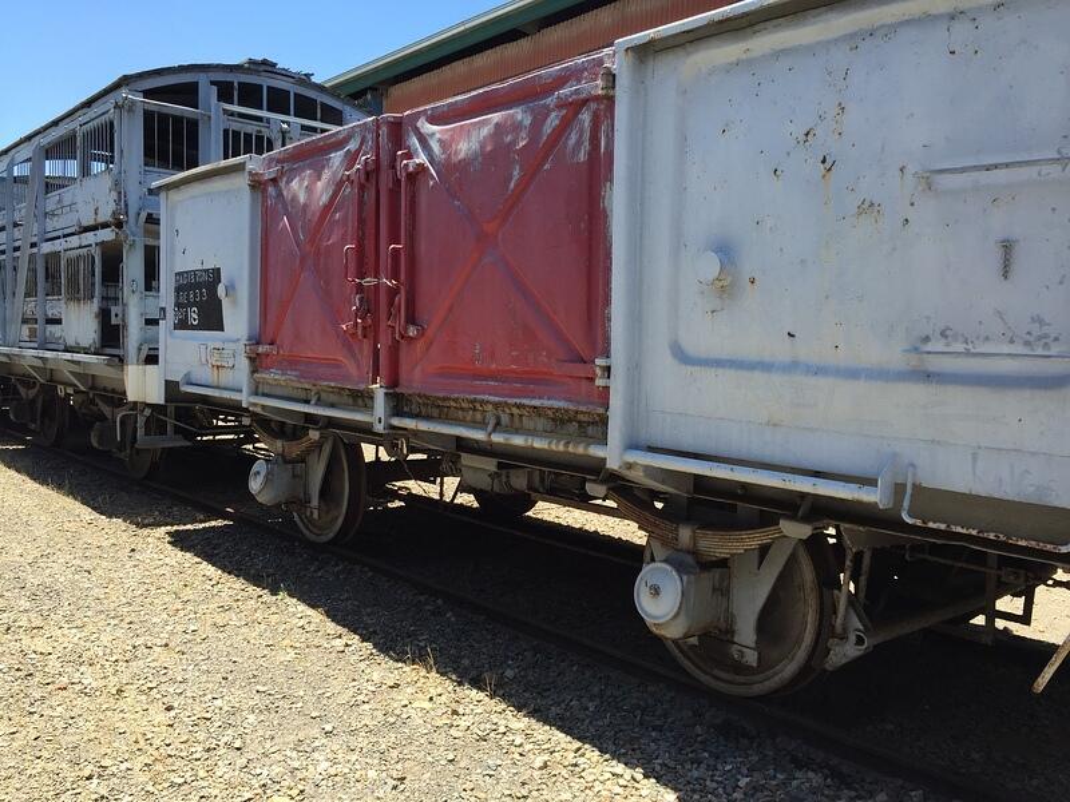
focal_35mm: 29
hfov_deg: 61.7
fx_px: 896
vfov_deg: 48.2
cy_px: 401
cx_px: 535
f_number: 2.2
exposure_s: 1/807
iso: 32
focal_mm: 4.15
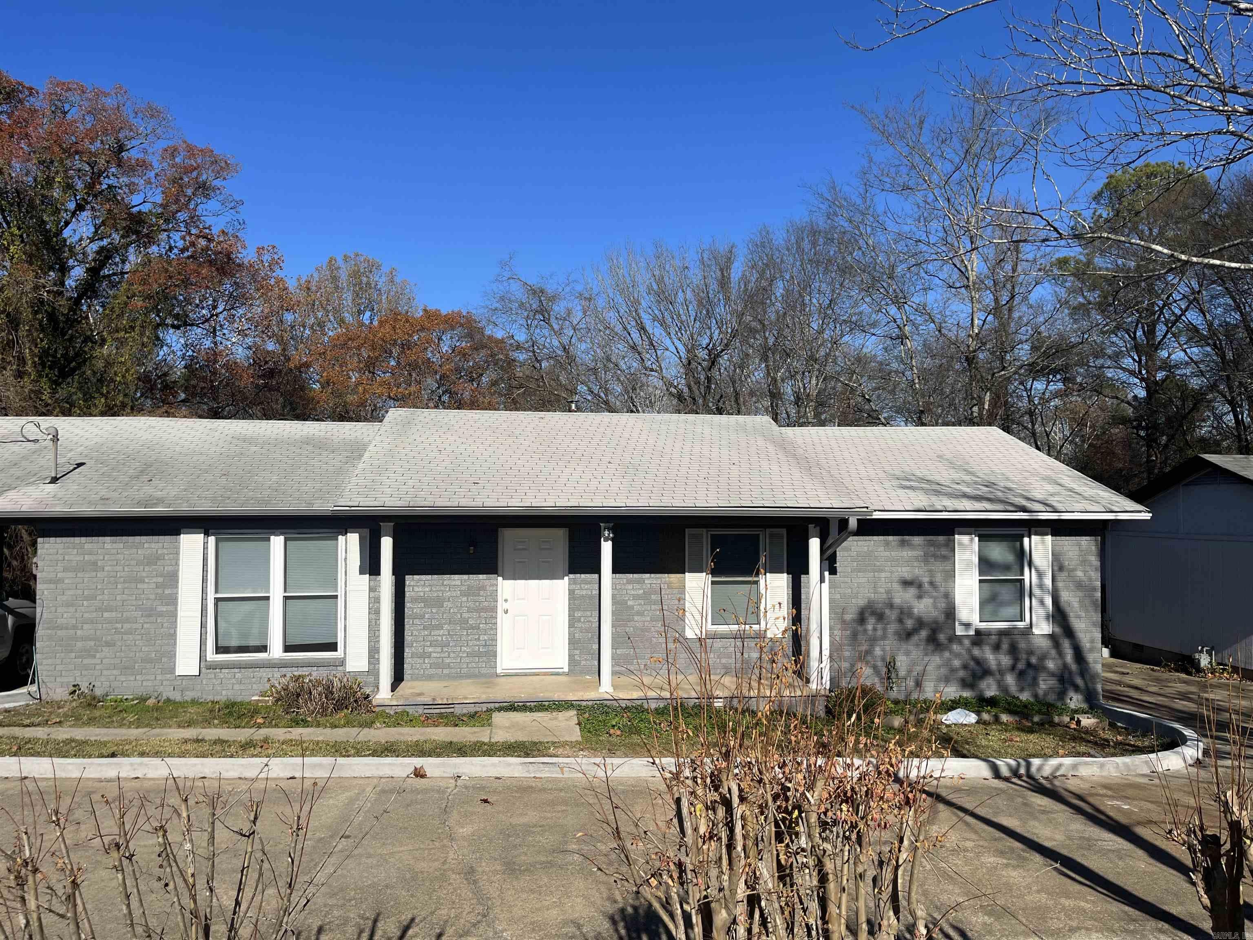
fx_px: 941
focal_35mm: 26
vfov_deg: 53.1
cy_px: 470
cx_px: 626
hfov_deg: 67.3
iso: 50
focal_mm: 5.1
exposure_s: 1/5076
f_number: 1.6
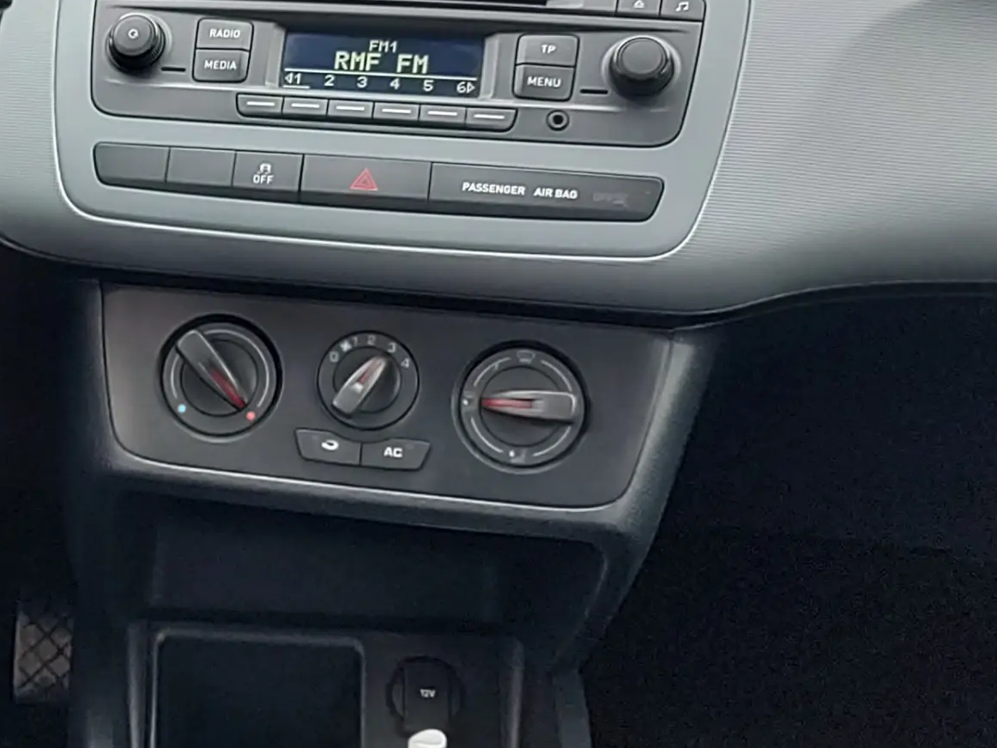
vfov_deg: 19.4
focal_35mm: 76
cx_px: -136
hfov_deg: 23.8
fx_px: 2189
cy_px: 305
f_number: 1.8
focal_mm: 5.56
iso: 190
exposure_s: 1/100
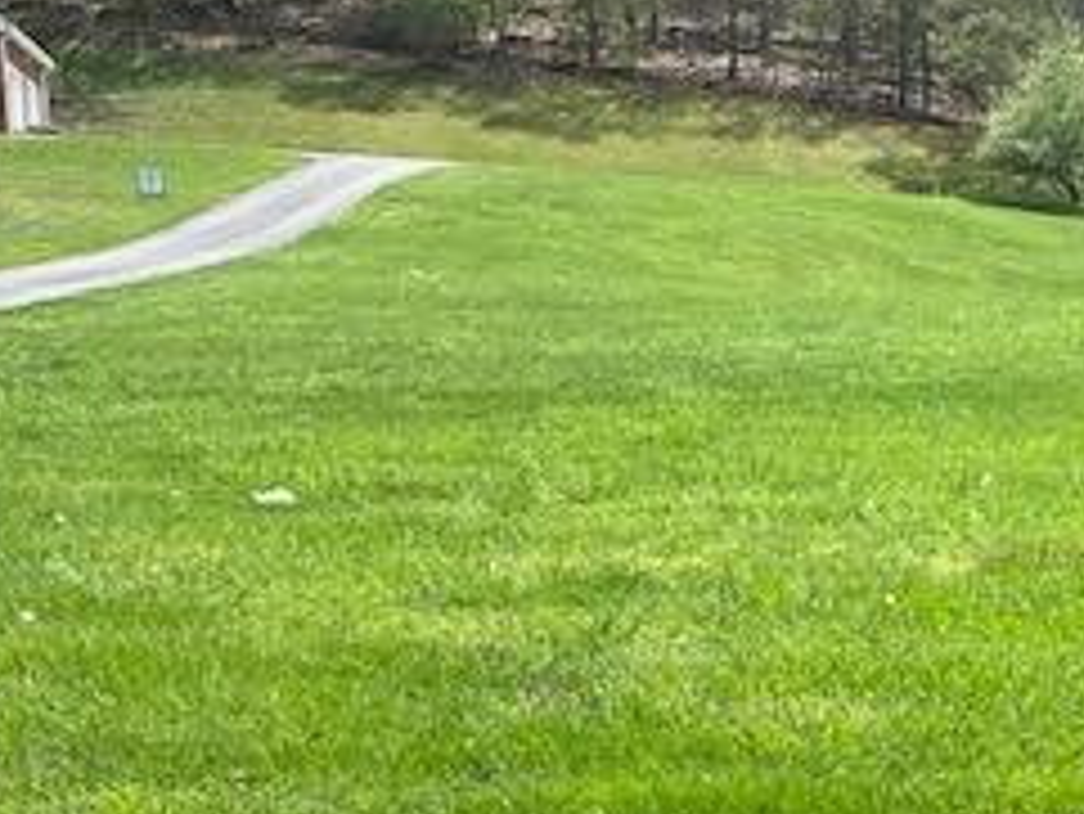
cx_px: 877
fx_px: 2162
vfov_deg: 20.5
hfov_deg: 27.6
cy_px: 841
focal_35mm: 69
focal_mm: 4.25
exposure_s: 1/1447
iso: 32
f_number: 1.8
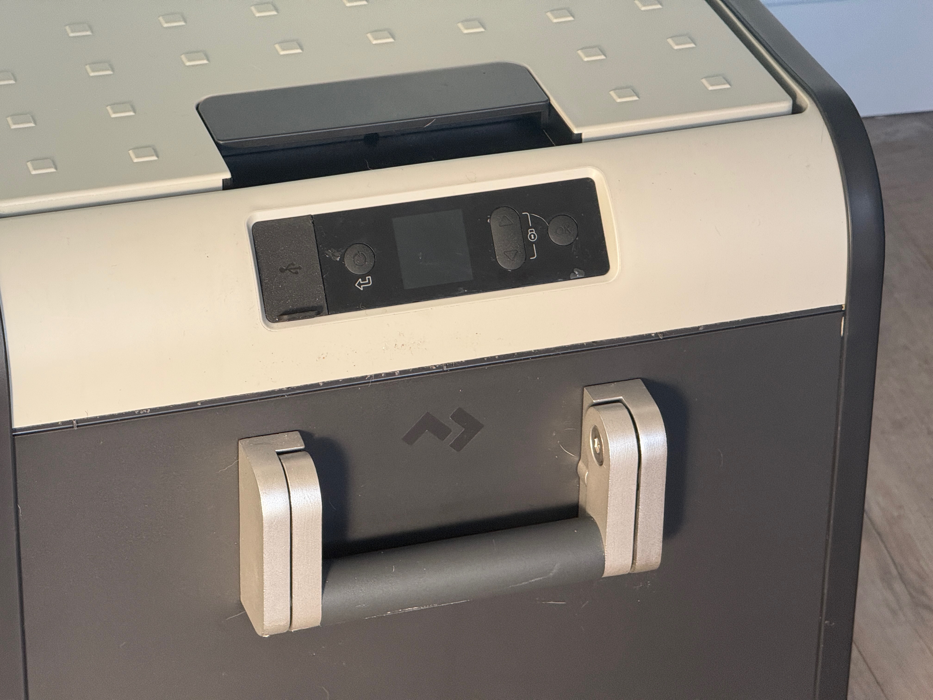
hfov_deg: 16.4
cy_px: 350
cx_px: 466
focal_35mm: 120
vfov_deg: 12.3
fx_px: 3234
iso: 160
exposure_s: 1/99
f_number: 2.8
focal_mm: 15.66
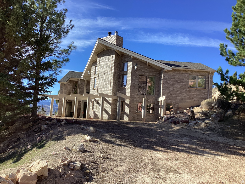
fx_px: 219
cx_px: 122
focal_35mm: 31
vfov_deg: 45.4
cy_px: 92
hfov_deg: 58.4
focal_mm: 3.3
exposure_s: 1/776
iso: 25
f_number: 2.4
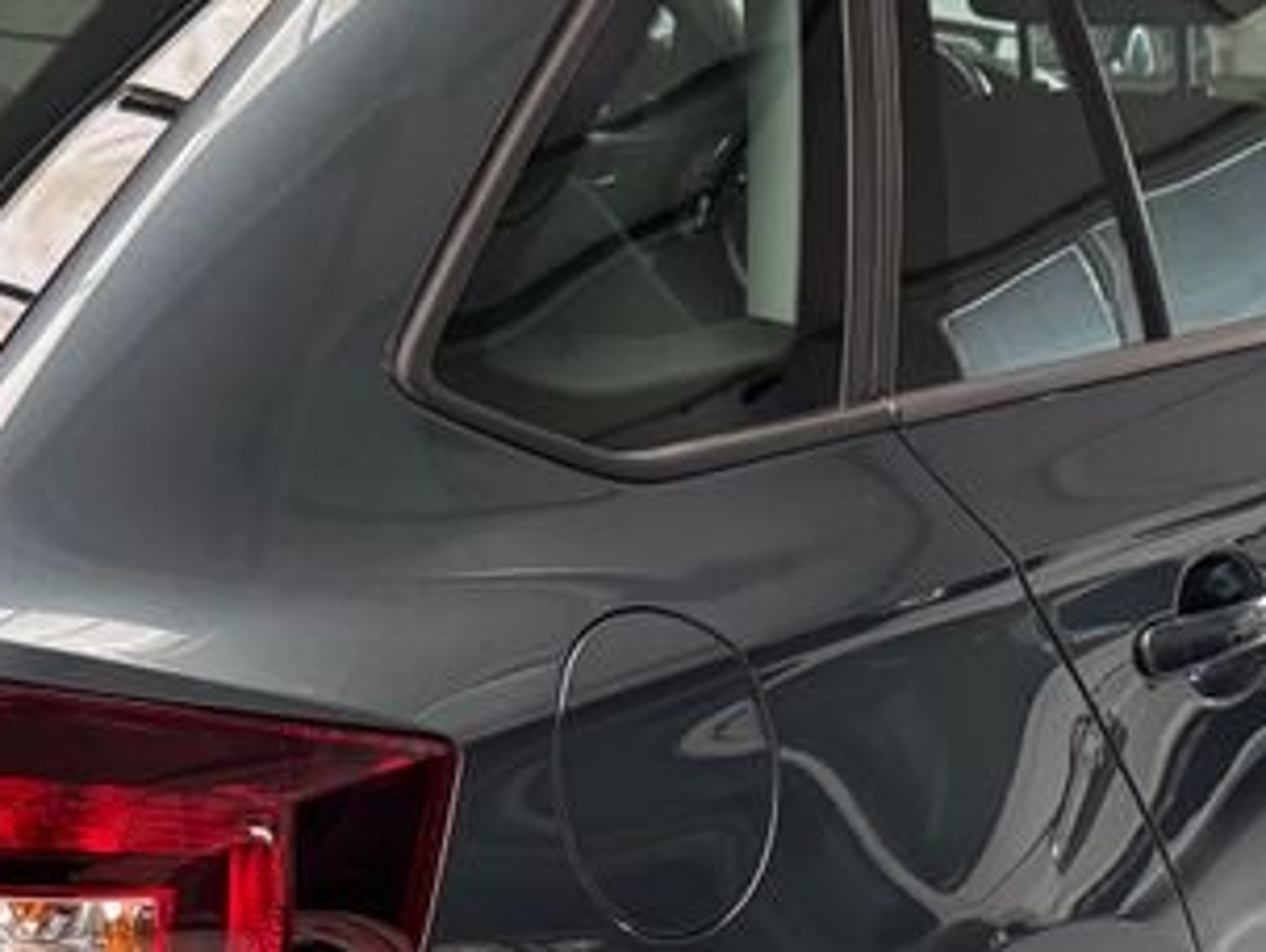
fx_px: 2966
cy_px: 835
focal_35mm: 81
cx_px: 414
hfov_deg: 24.0
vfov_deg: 18.0
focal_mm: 6.76
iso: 320
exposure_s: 1/50
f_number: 1.78
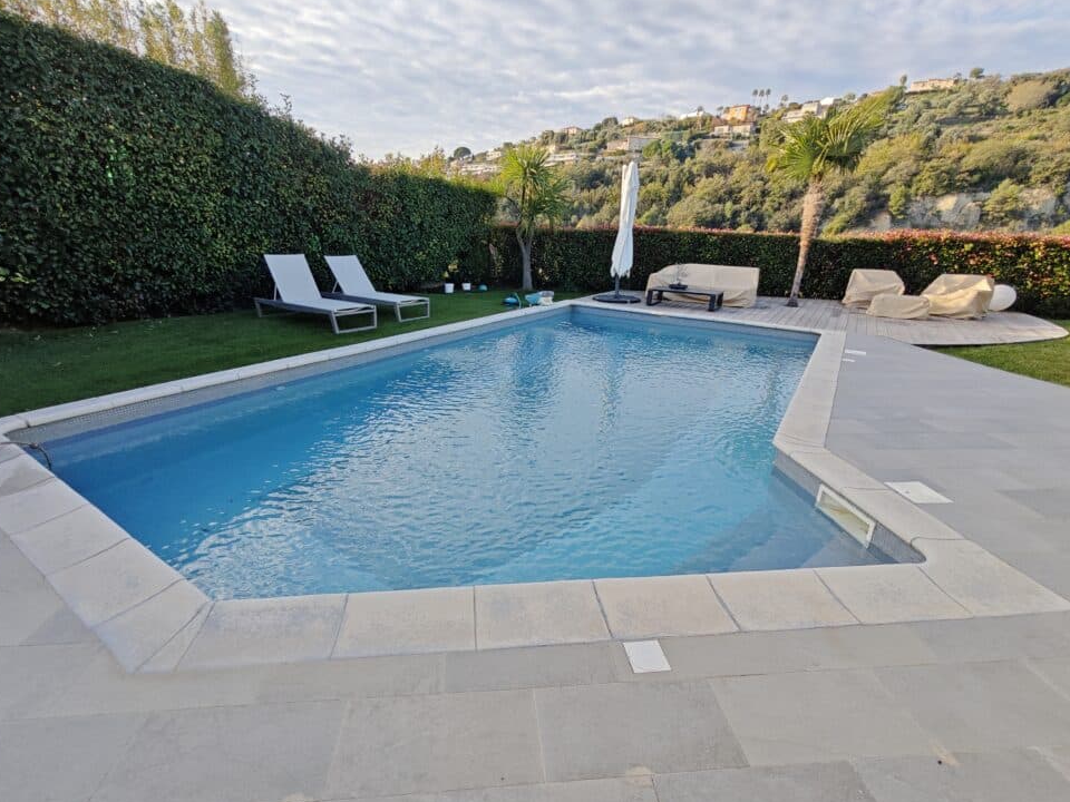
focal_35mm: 16
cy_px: 424
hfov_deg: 94.5
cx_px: 518
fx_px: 495
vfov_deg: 78.0
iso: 50
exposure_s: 1/365
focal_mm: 1.91
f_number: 2.2
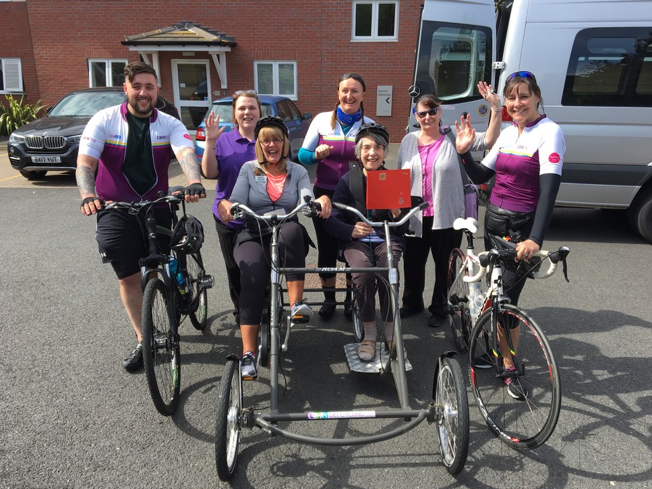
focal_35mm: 30
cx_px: 322
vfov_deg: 46.8
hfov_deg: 60.0
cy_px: 251
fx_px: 565
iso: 25
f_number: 2.2
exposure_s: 1/725
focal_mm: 4.15
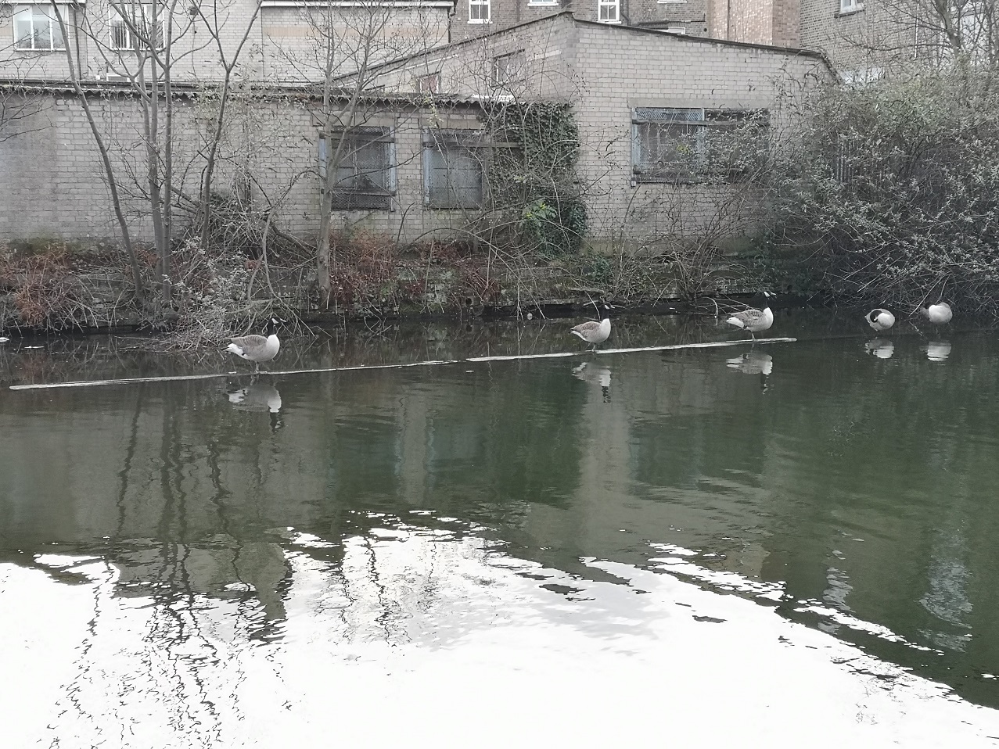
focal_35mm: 48
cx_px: 500
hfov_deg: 39.7
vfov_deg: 30.3
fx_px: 1385
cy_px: 374
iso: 100
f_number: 1.8
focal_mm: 3.95
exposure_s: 1/100
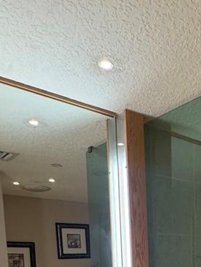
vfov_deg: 34.6
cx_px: 194
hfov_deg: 29.7
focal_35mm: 46
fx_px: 356
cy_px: 305
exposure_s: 1/60
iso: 400
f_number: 2.2
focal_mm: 2.22
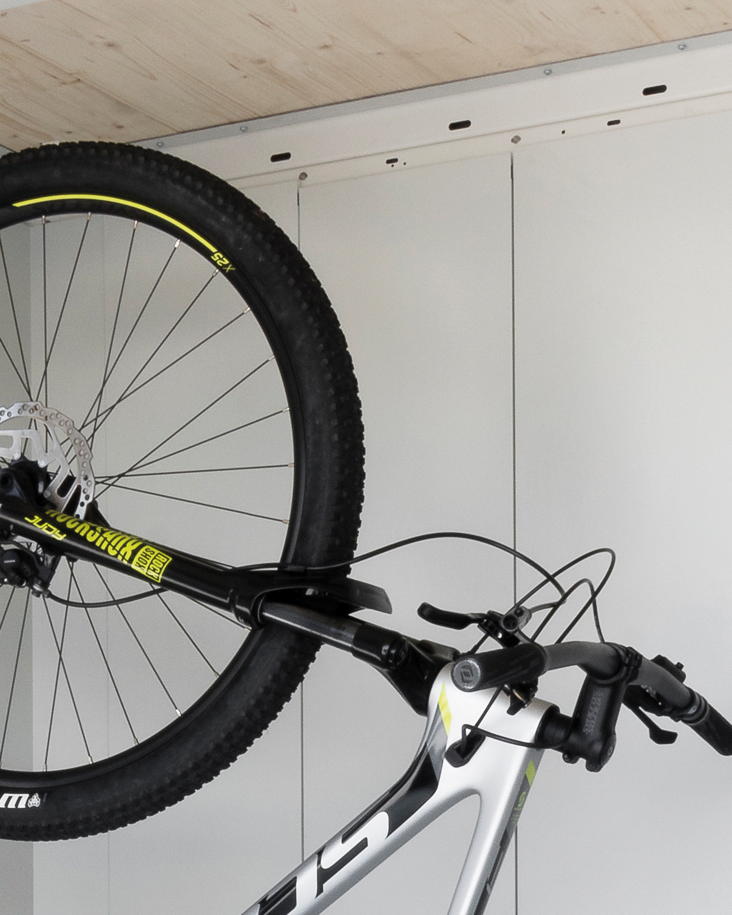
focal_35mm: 91
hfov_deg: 16.7
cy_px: 1029
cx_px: 101
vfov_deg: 20.0
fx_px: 2464
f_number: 22
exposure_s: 1/15
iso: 320
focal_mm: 20
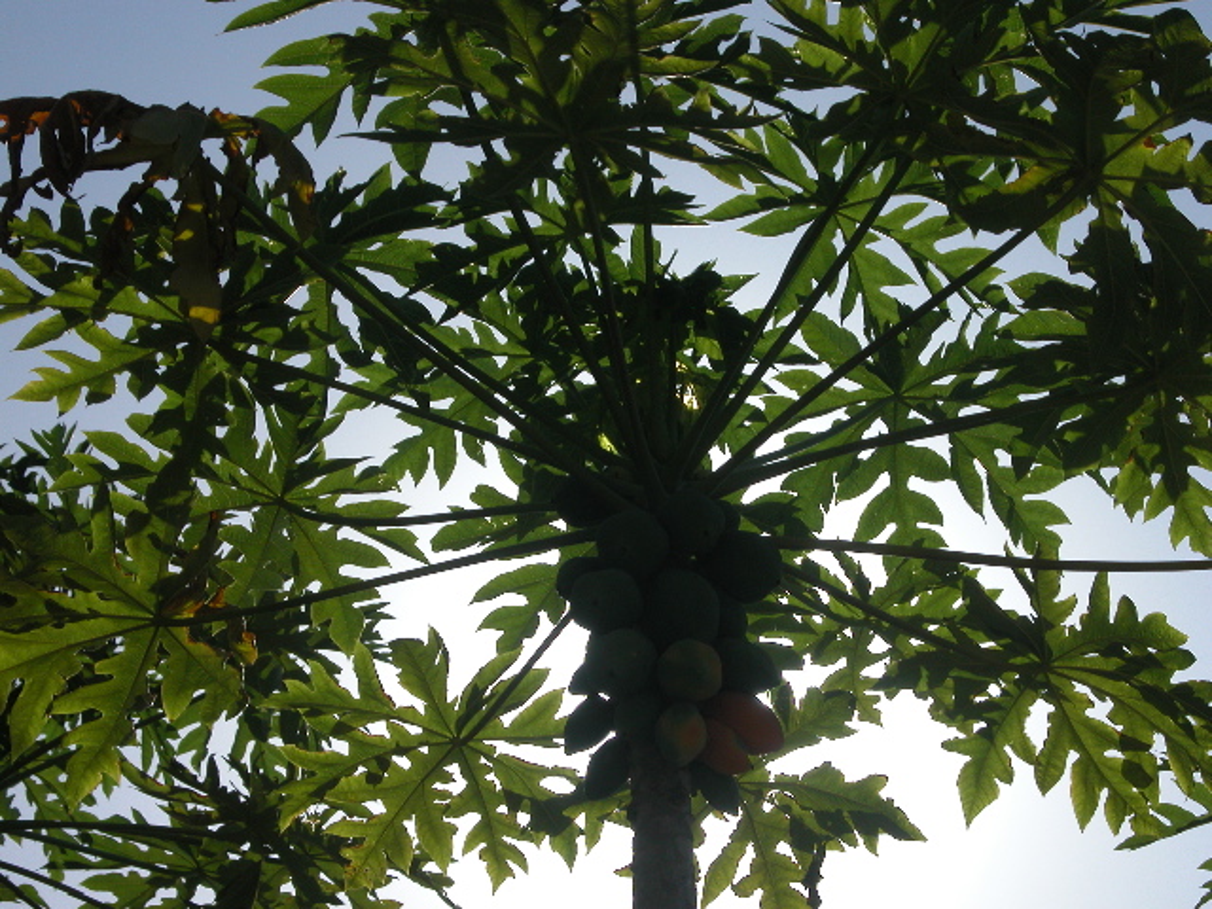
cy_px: 454
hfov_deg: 18.4
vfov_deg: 13.8
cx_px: 606
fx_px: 3746
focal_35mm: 107
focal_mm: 27.3
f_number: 6.6
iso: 100
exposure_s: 1/678
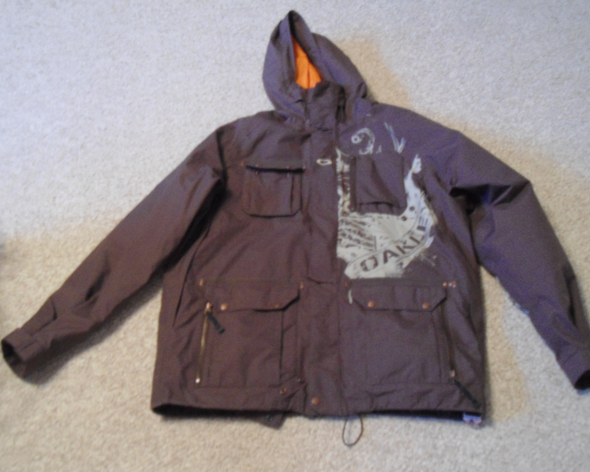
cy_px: 238
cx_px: 305
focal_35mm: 39
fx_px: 681
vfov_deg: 38.2
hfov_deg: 46.8
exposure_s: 1/5
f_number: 3.2
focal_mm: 6.7
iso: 400
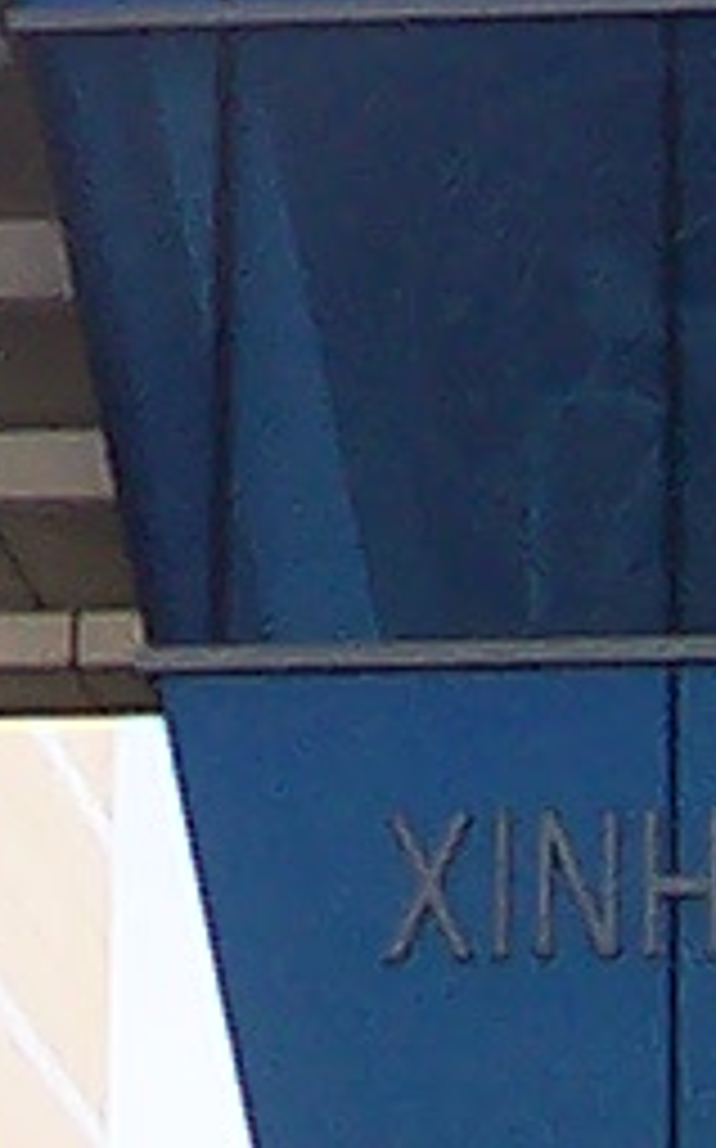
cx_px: -392
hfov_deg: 4.2
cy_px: -819
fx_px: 9789
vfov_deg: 6.6
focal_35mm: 313
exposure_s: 1/500
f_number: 5.6
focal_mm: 5.6
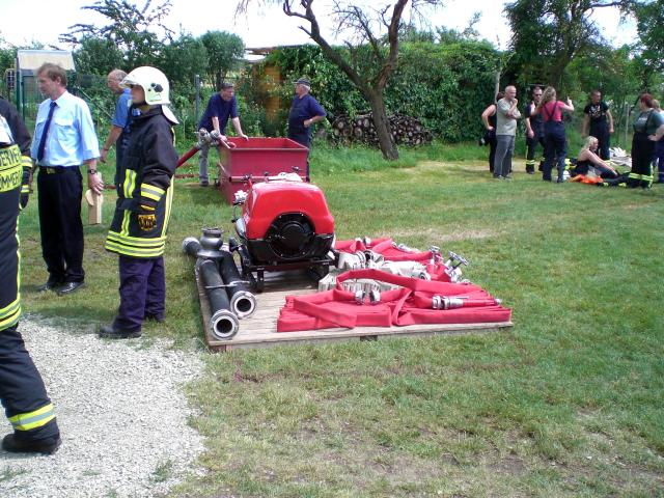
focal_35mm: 38
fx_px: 729
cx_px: 332
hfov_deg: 49.0
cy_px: 249
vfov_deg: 37.7
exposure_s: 1/320
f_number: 3.1
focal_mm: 6.3
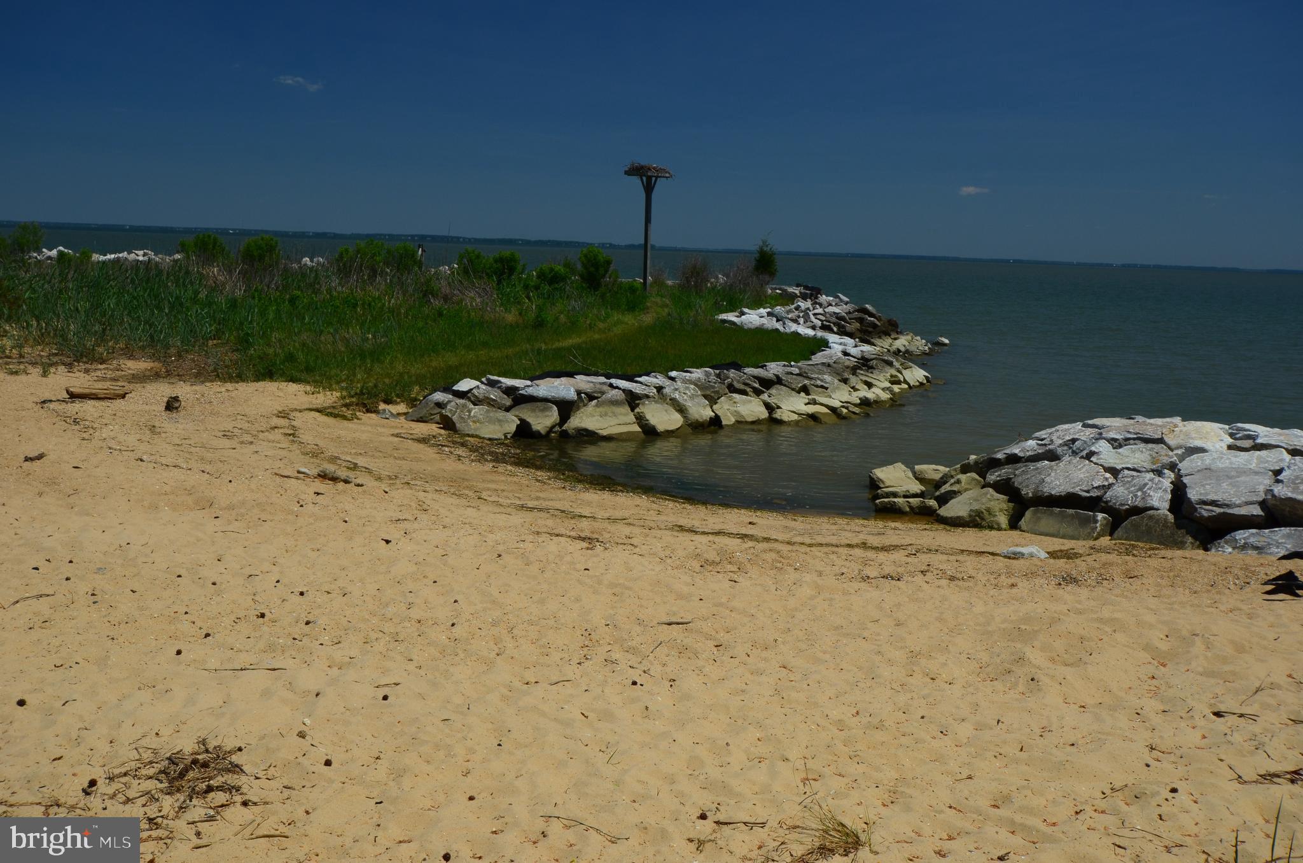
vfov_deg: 36.7
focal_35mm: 36
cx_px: 652
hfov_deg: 53.2
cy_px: 432
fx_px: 1300
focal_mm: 24
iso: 200
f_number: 10
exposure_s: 1/320
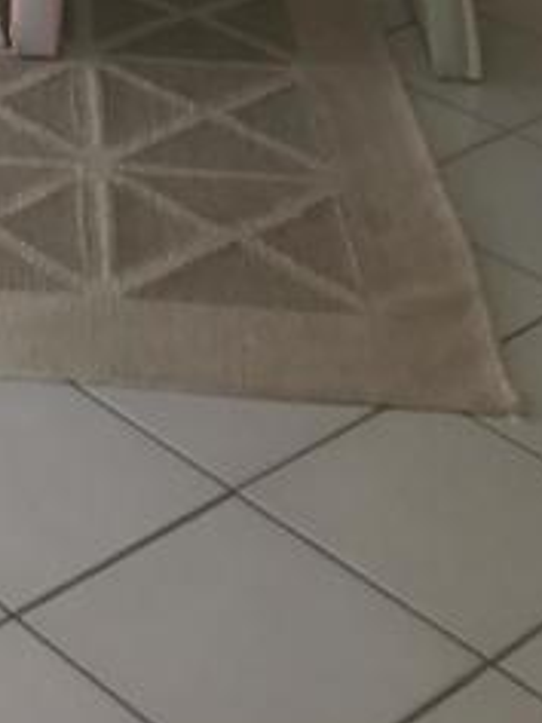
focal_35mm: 101
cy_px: -420
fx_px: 2109
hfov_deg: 14.0
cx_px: -175
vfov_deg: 17.2
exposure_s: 1/30
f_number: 2.4
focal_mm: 3.3
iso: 50
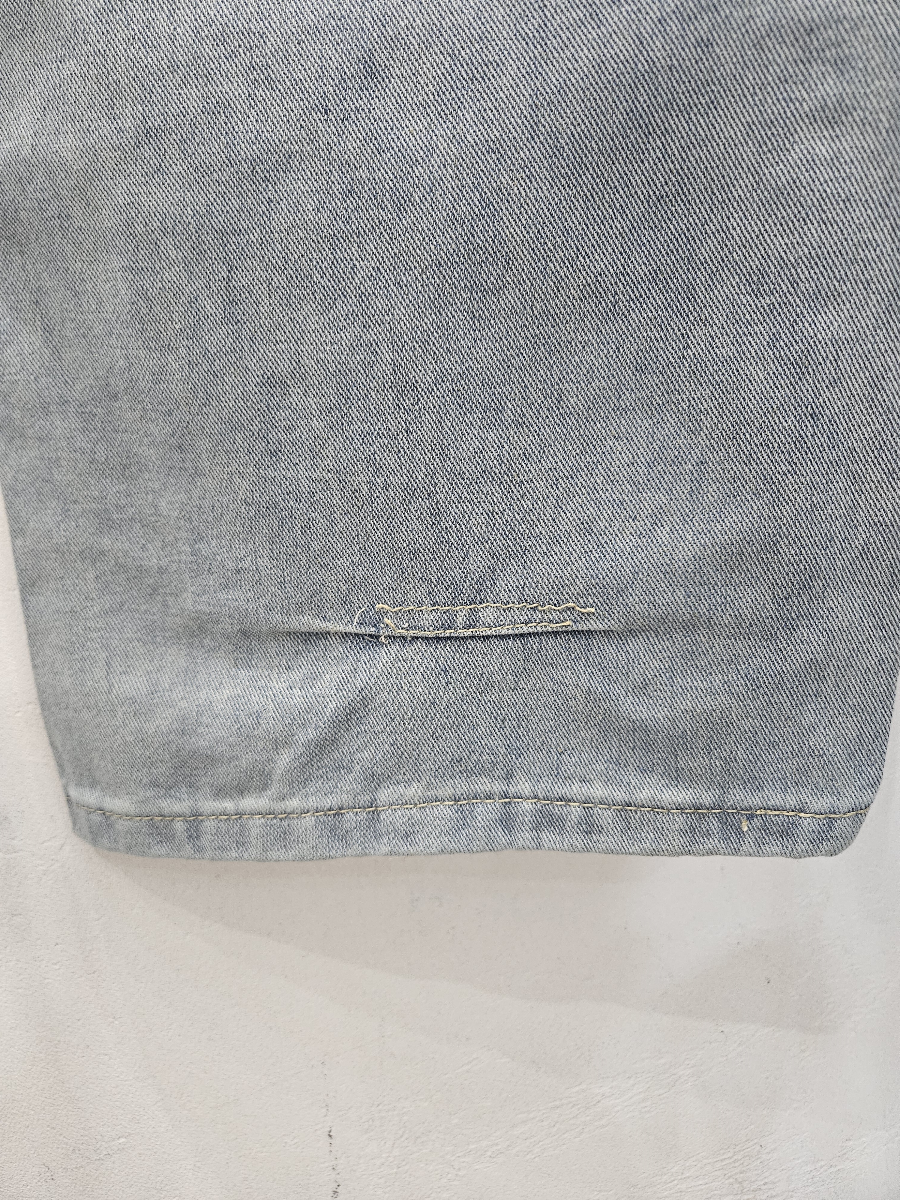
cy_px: 600
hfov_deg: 58.9
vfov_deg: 73.9
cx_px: 450
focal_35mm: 23
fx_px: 797
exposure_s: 1/120
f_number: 1.8
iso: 800
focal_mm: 5.4
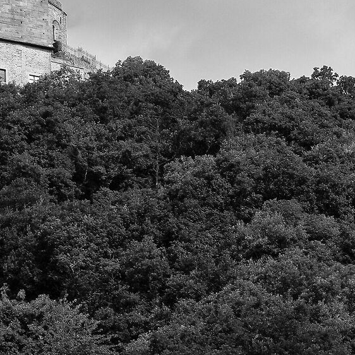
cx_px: -45
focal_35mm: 363
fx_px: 4212
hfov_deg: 4.8
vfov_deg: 4.8
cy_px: -99
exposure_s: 1/500
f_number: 7.1
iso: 100
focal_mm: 100
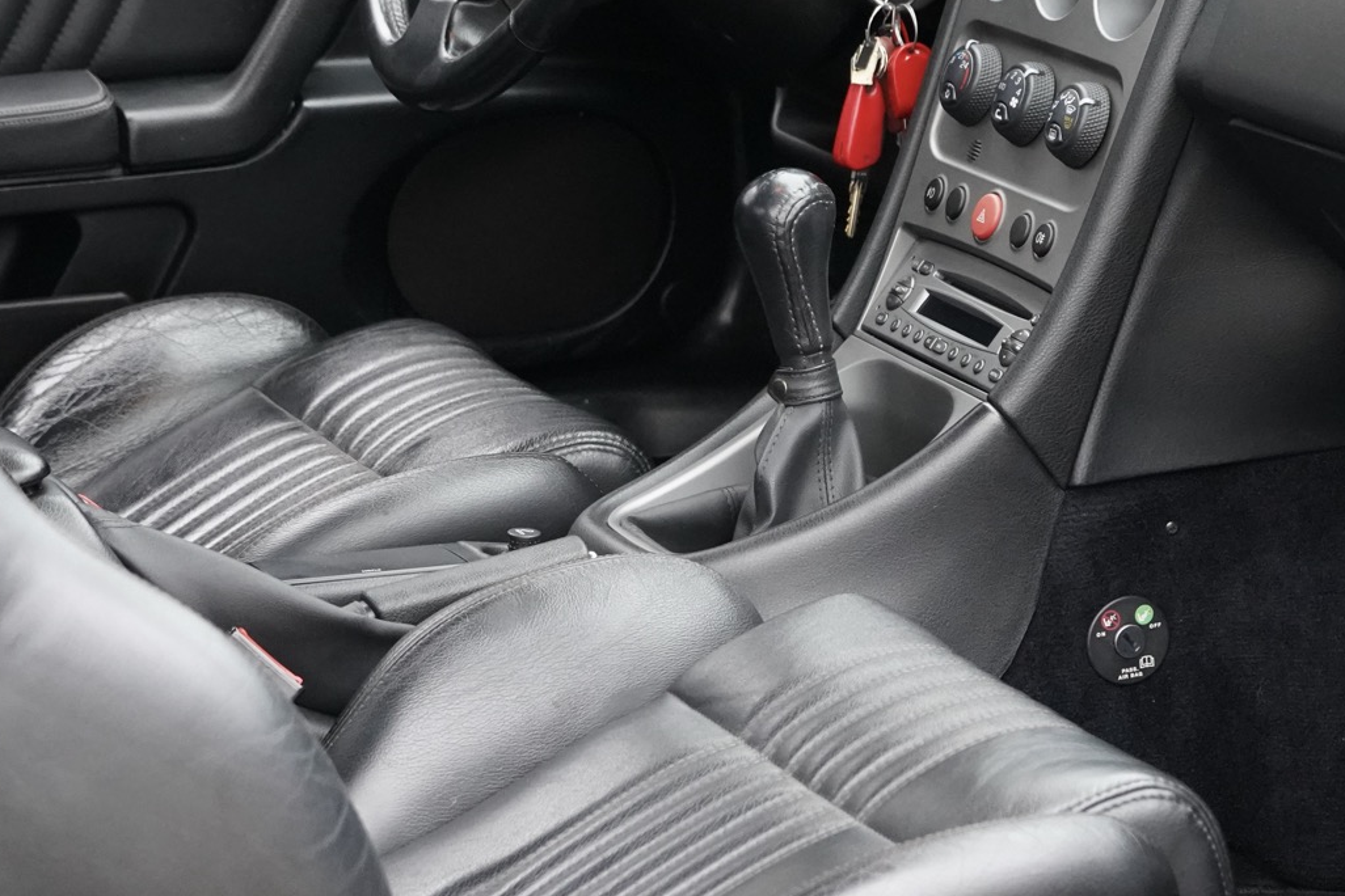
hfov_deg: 15.6
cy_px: 330
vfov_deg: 10.5
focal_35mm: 131
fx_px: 4894
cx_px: 756
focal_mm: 70
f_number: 5.6
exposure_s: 1/160
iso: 6400
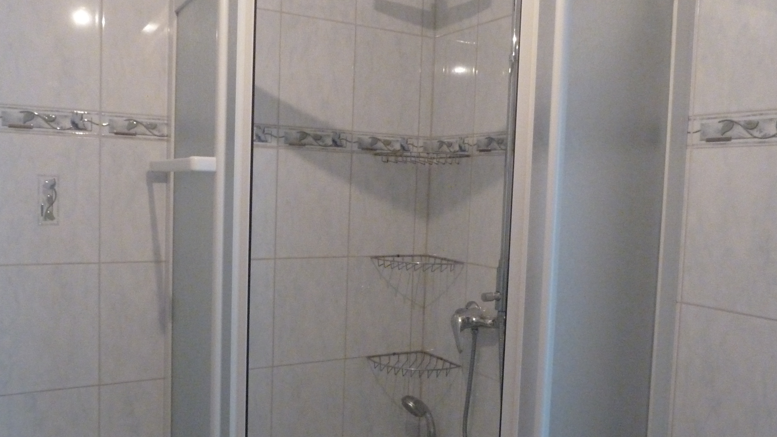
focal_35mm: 31
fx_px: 639
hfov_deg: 62.6
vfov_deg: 37.8
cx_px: 365
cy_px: 236
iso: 800
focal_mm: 4.1
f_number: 3.3
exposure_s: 1/30
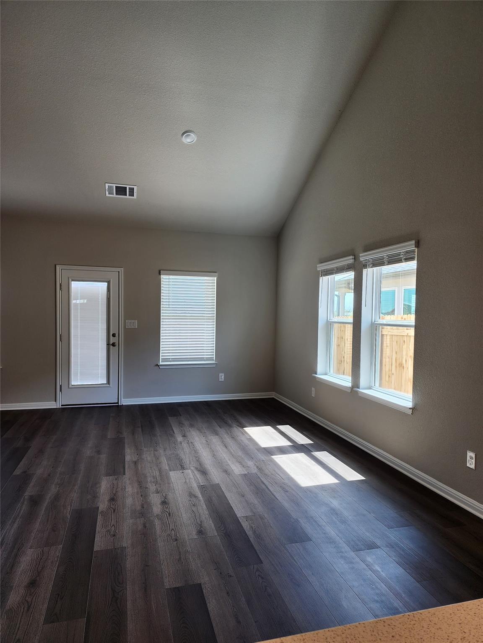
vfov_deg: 73.9
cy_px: 322
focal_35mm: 23
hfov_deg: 58.9
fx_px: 428
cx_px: 242
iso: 50
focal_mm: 6.4
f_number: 1.8
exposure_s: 1/120
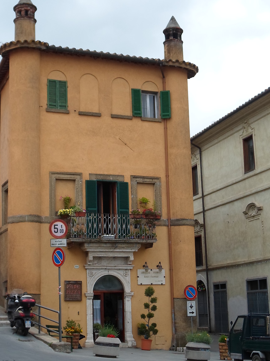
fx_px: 624
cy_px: 188
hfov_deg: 24.3
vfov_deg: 32.2
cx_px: 101
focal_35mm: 60
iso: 80
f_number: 3.2
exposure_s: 1/250
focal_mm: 7.8
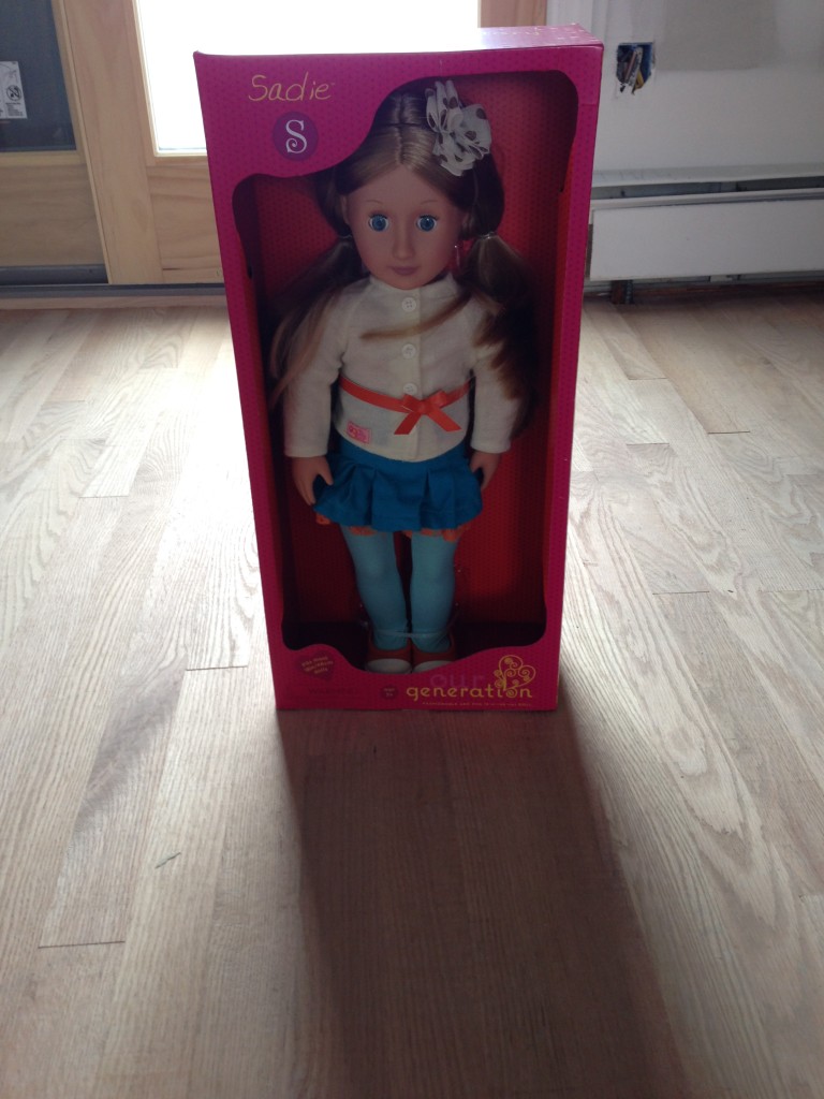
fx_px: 1047
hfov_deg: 42.9
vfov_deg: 55.4
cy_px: 550
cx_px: 412
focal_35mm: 33
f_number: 2.4
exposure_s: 1/30
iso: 64
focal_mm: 4.12
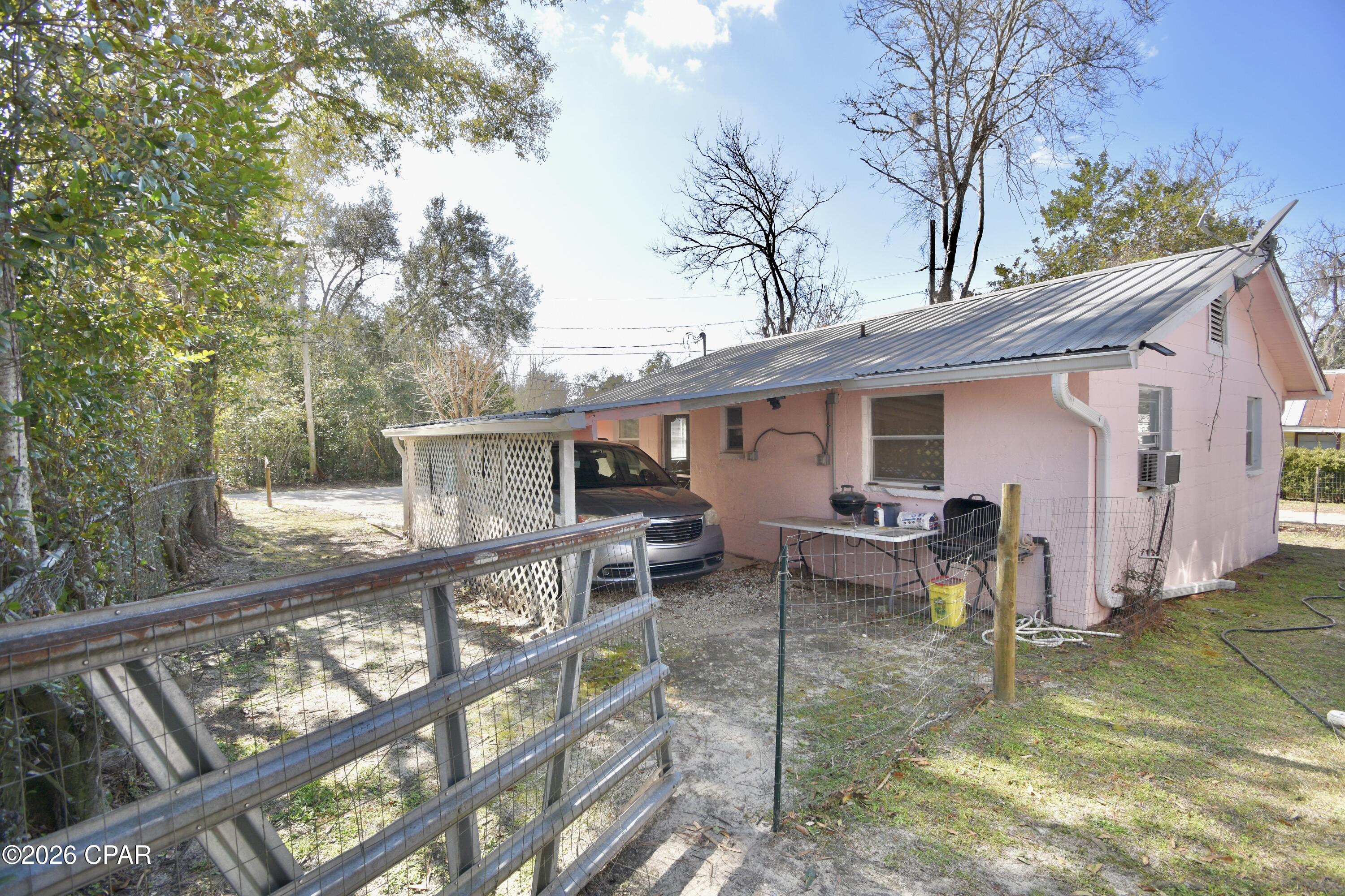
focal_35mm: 15
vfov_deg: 77.3
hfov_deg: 100.4
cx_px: 672
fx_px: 560
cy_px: 448
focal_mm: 10
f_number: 6.3
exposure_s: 1/250
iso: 200
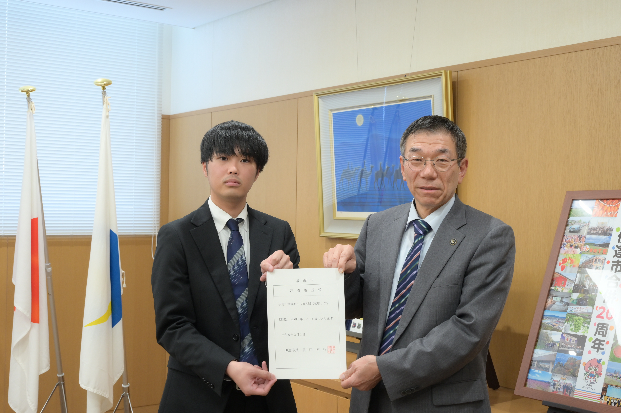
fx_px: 793
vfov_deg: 29.2
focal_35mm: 46
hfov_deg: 42.8
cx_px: 310
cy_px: 206
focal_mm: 46
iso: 1800
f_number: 10
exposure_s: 1/50
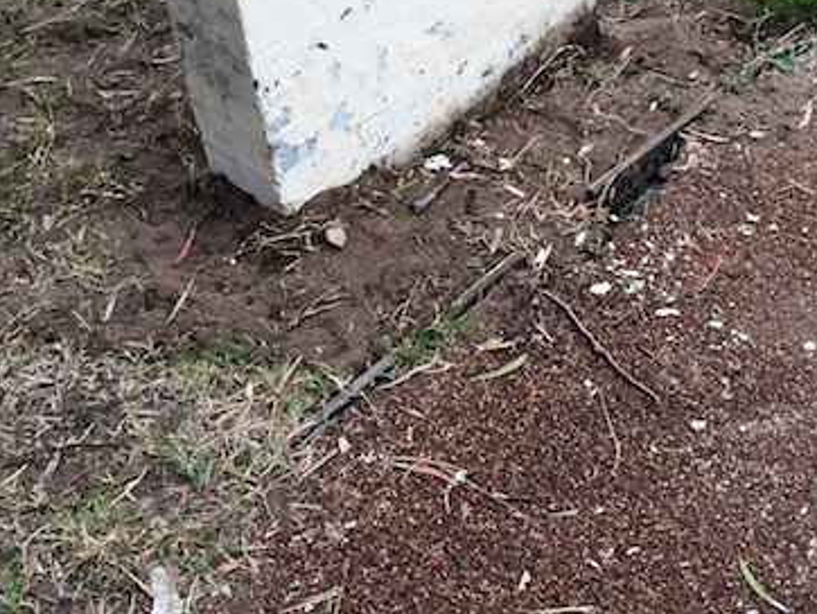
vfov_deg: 26.7
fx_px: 1252
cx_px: 539
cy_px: 77
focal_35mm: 53
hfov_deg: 35.8
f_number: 2.2
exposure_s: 1/600
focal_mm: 4.12
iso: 32
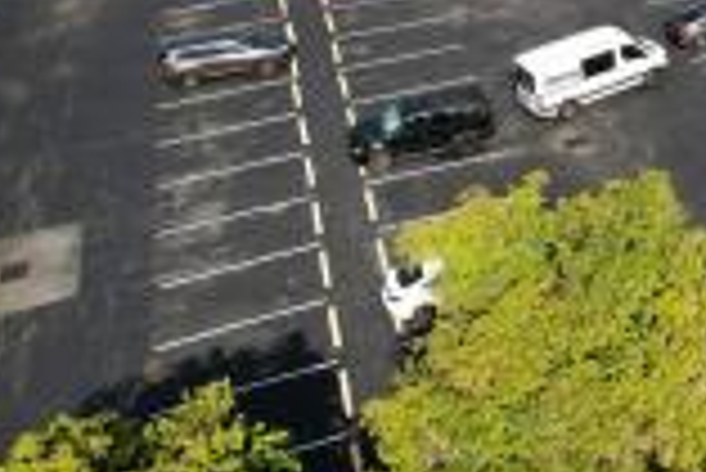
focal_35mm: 63
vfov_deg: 20.2
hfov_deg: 27.6
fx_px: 1237
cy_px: -94
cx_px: 868
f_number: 2.8
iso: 110
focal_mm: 8.38
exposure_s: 1/180
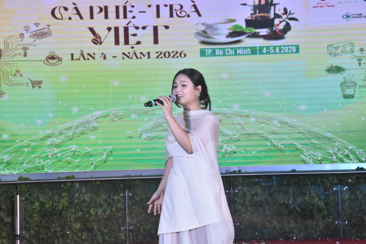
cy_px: 122
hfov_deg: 21.9
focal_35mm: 93
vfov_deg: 14.7
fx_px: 945
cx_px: 183
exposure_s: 1/320
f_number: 9
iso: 1600
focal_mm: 62
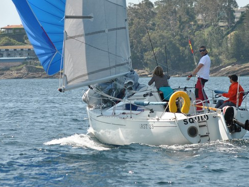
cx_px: 122
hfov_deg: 7.2
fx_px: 1978
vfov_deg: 5.4
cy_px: 45
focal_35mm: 275
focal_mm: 105
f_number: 5.6
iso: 125
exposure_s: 1/500
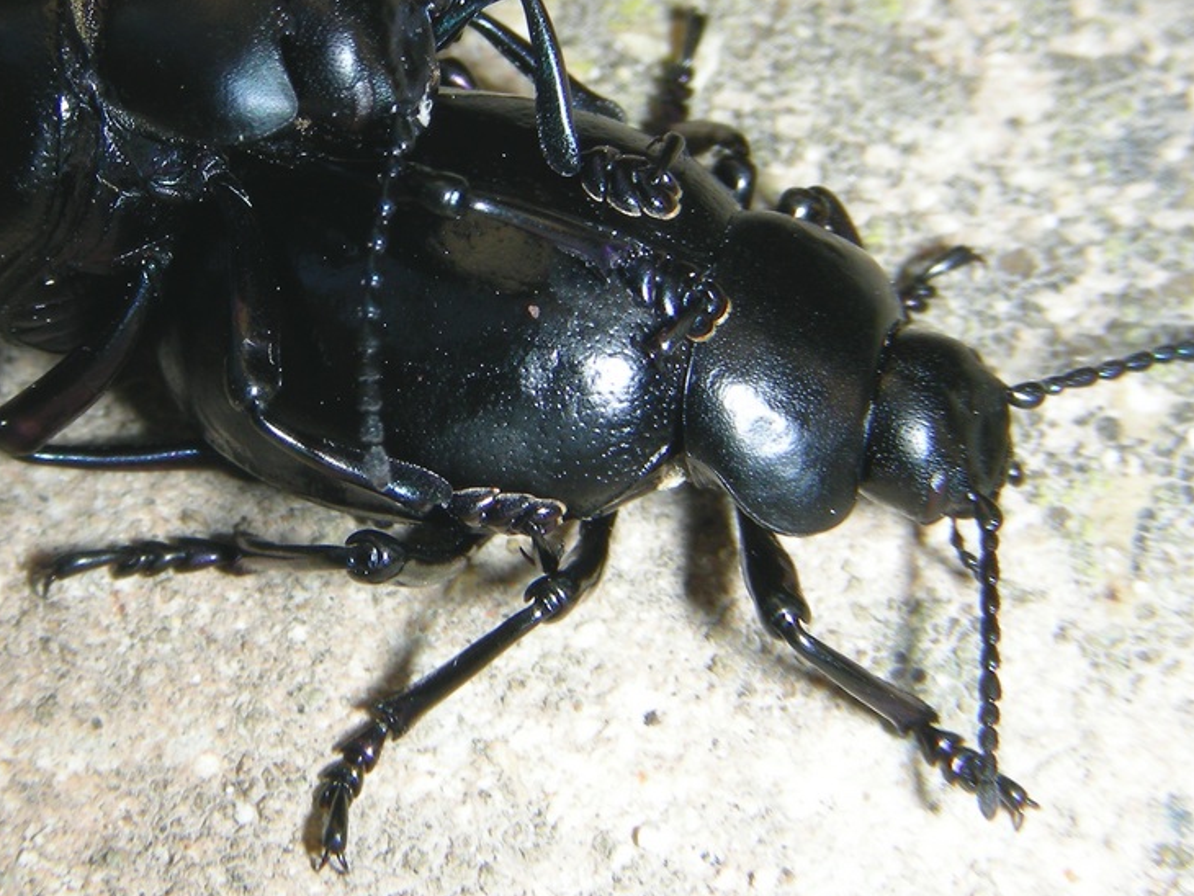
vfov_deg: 12.1
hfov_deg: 16.1
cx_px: 399
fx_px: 4209
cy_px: 294
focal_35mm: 122
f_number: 6.8
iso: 50
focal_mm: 14.6
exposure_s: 1/120
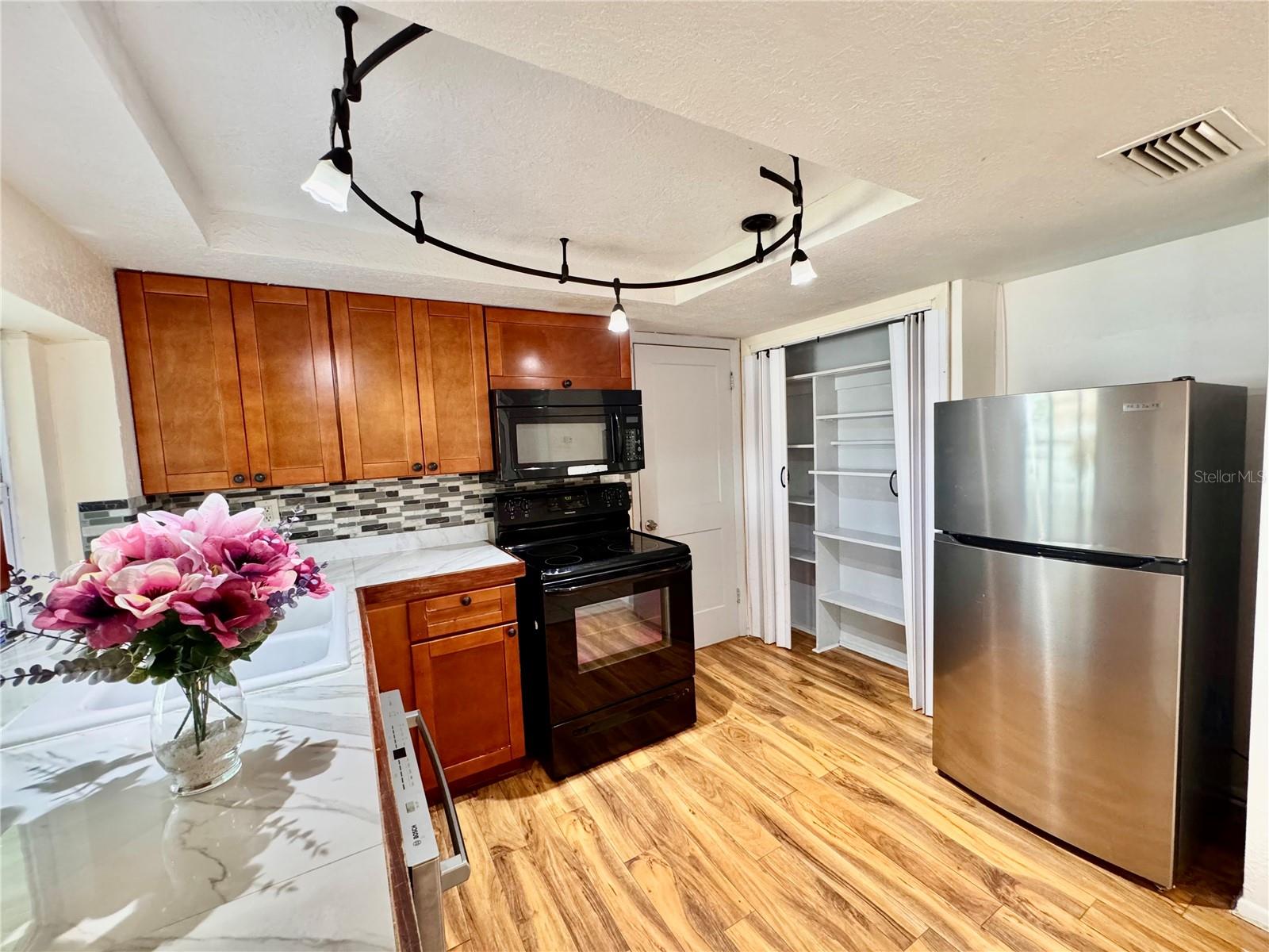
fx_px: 513
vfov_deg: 85.7
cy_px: 476
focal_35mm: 14
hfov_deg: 102.1
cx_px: 634
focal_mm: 2.22
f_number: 2.2
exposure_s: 1/60
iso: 400
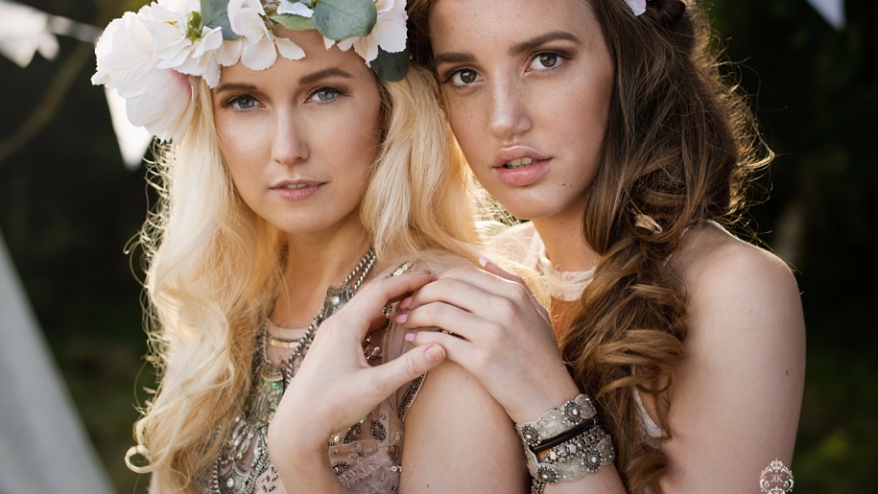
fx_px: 1234
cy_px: 238
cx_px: 435
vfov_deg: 22.6
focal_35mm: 53
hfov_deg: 39.2
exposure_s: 1/2000
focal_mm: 50
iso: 400
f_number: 2.8
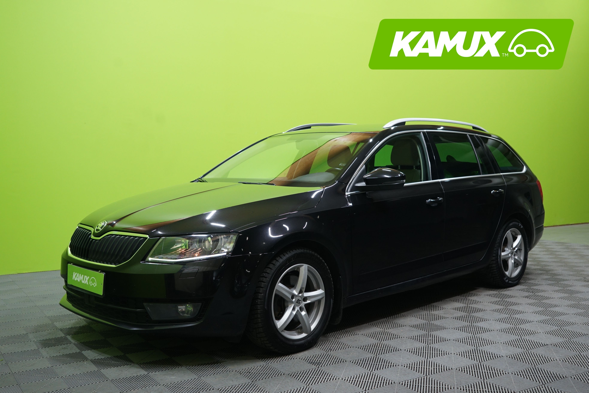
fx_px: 605
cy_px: 196
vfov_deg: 35.9
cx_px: 294
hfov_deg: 51.9
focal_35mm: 37
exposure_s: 1/25
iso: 800
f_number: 5
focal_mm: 37
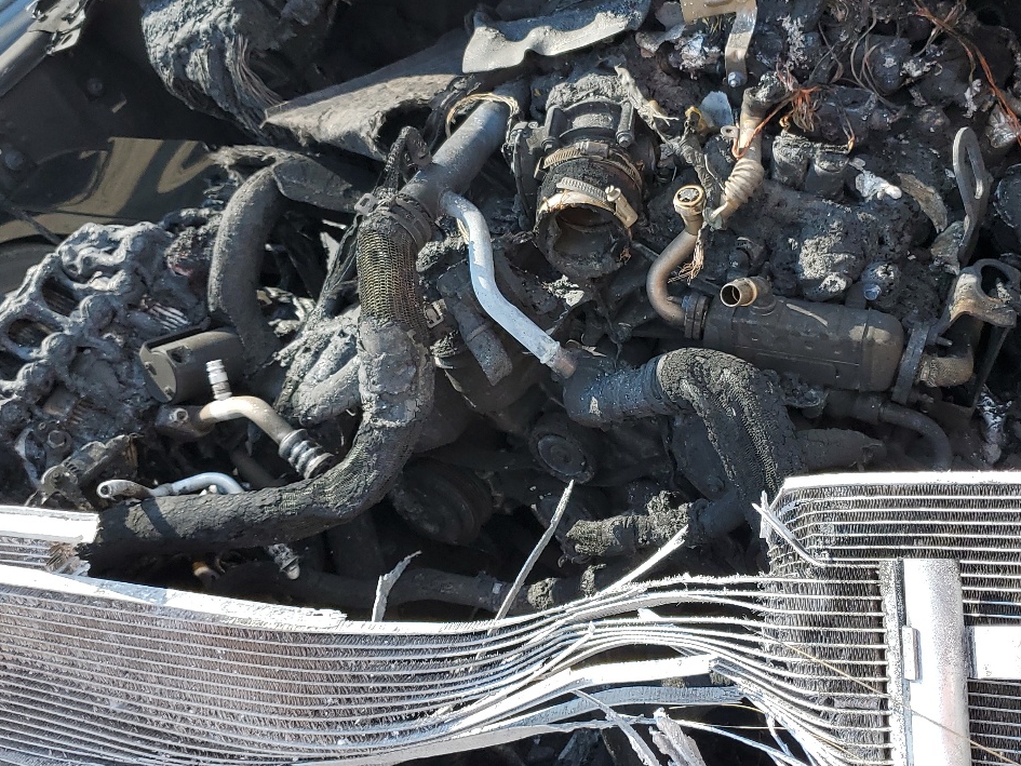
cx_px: 617
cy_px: 298
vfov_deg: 32.8
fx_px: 1298
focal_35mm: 44
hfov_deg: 42.7
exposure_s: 1/1111
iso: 50
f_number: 1.5
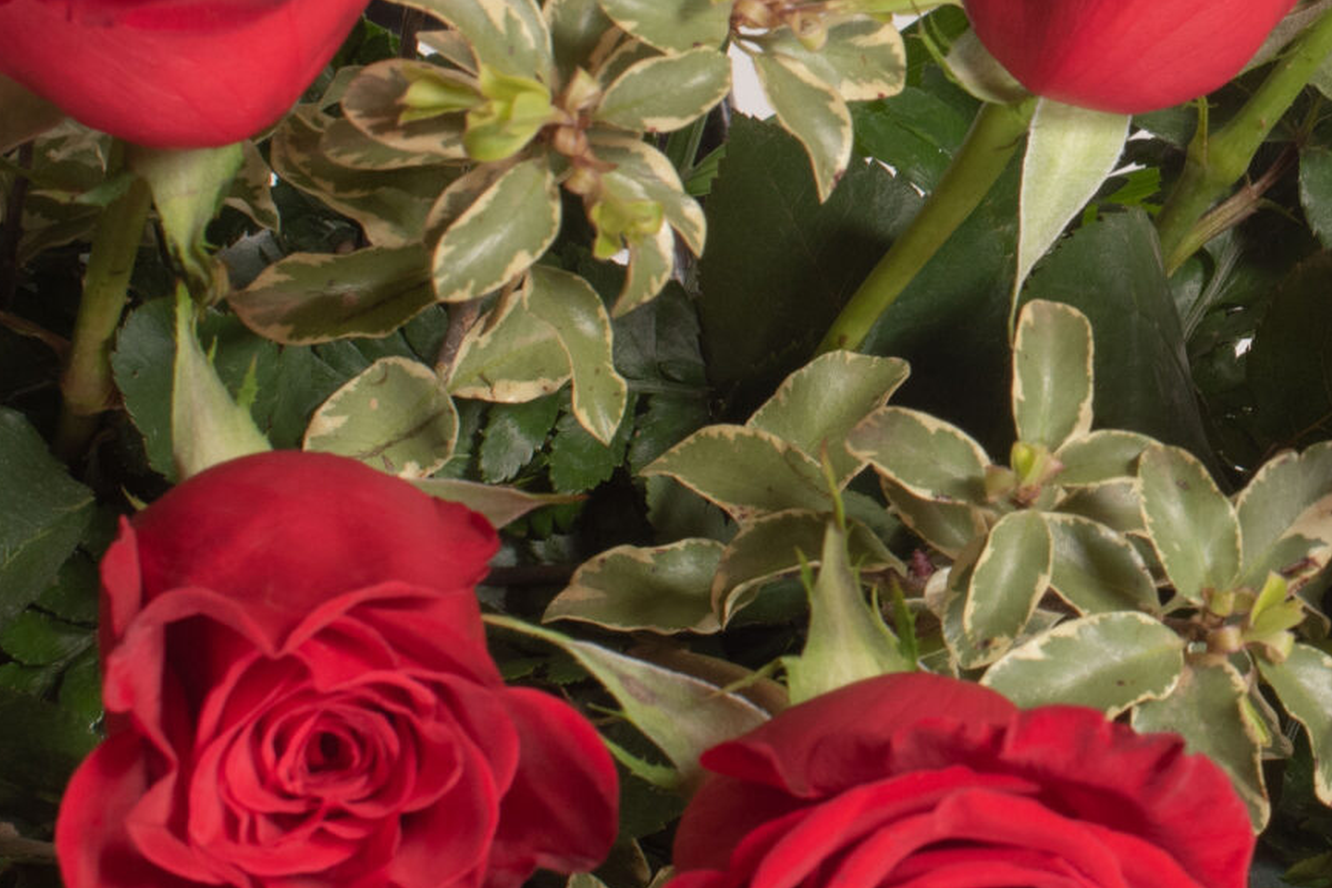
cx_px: 1531
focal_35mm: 148
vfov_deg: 9.2
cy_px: 81
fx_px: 5477
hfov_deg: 13.5
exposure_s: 1/160
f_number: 14
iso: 320
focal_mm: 50
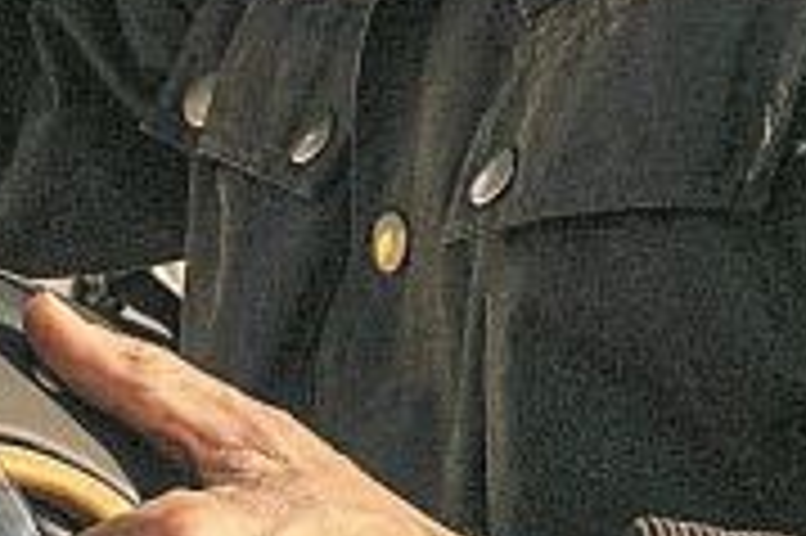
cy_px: 351
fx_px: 7113
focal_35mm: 318
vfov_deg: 4.3
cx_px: 270
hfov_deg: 6.5
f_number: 10
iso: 125
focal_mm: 46
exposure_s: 1/250
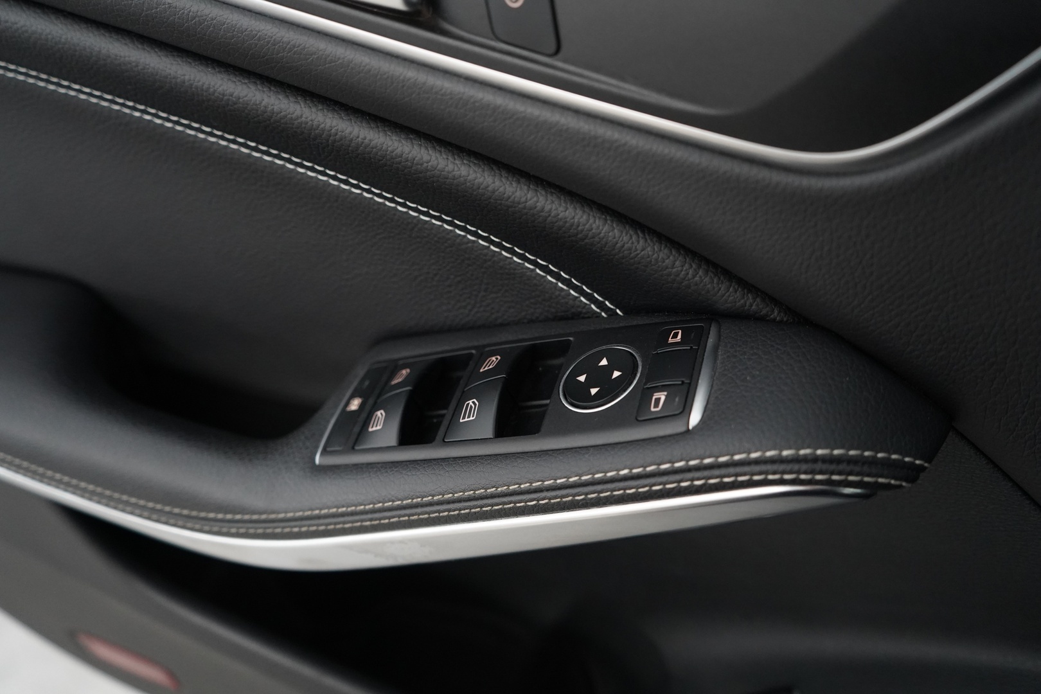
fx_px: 810
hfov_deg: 65.5
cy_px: 347
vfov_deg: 46.4
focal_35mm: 28
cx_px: 520
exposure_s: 1/60
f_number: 4
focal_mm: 28
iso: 4000
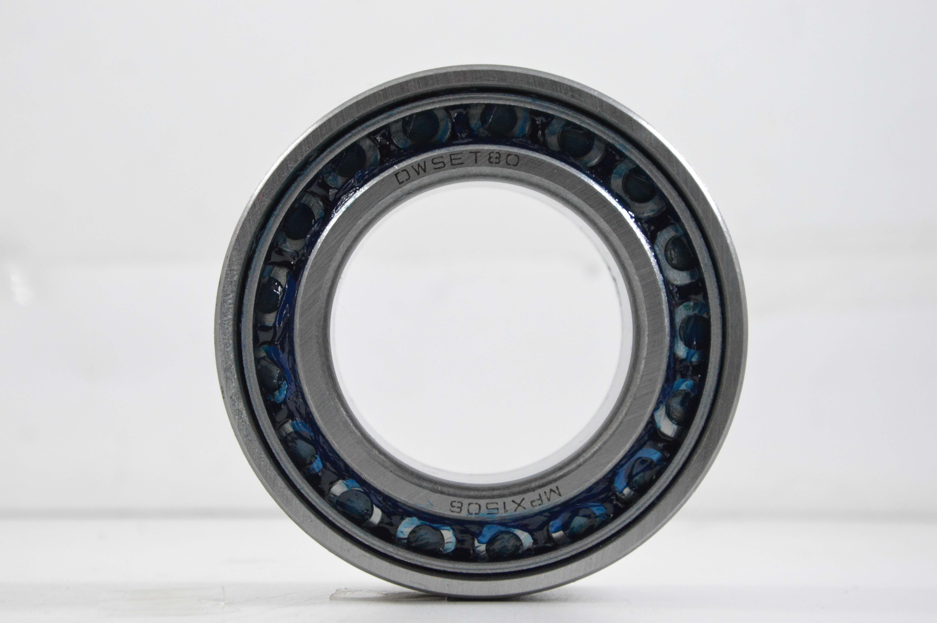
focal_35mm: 120
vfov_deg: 11.4
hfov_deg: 17.1
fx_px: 3121
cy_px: 312
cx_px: 468
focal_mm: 80
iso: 3200
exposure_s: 1/100
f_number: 8
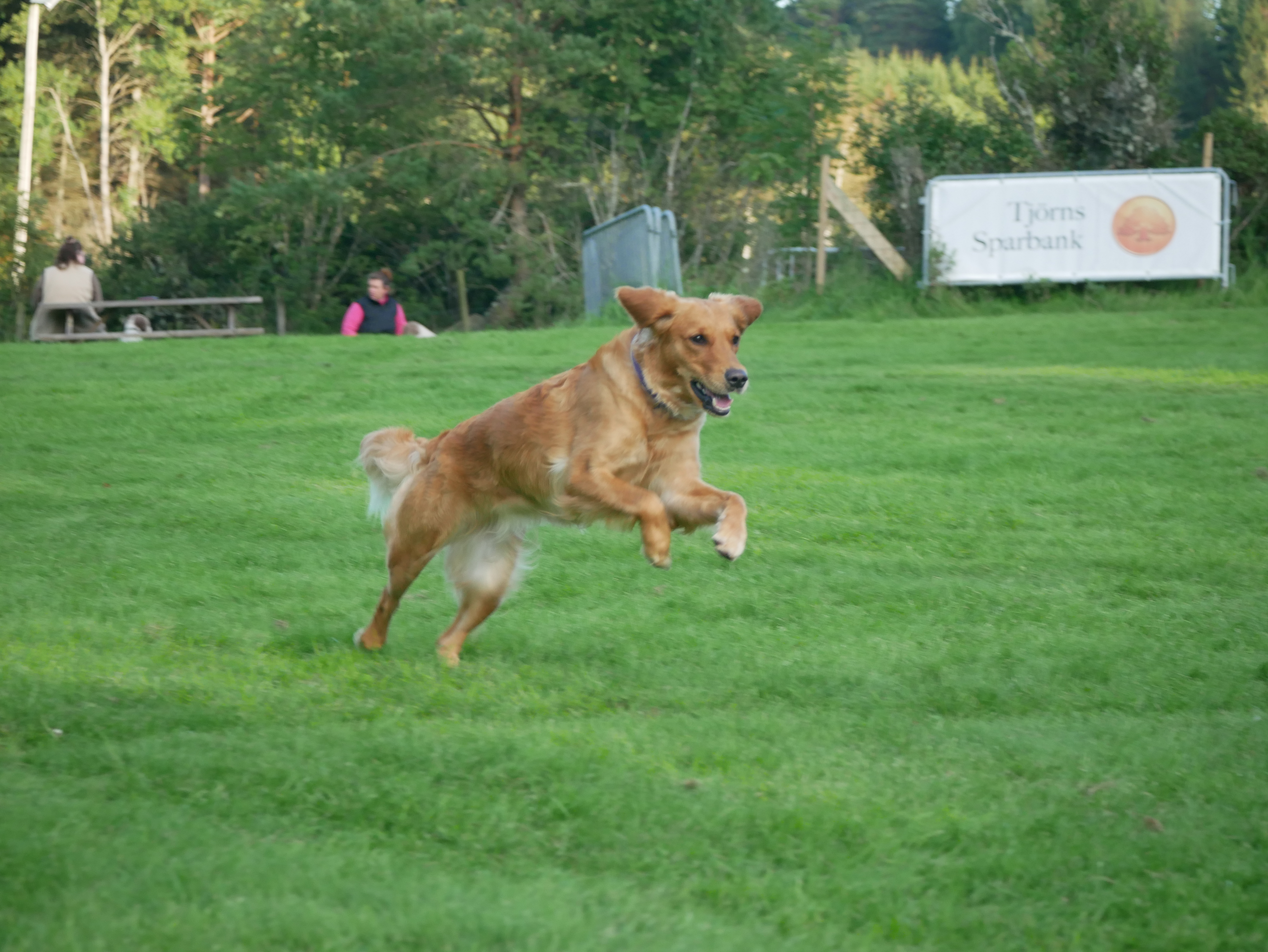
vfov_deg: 12.2
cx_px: 634
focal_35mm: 122
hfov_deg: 16.1
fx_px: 4471
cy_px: 476
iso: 500
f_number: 4.7
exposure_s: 1/320
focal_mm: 61
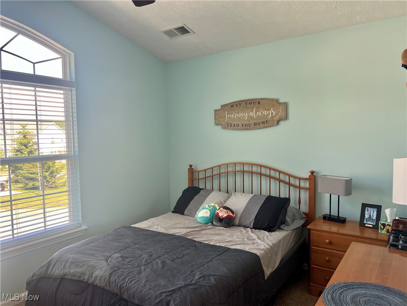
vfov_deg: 53.1
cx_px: 204
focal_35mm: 26
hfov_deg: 67.3
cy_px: 153
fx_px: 306
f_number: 1.5
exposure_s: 1/120
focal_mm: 5.7
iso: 64
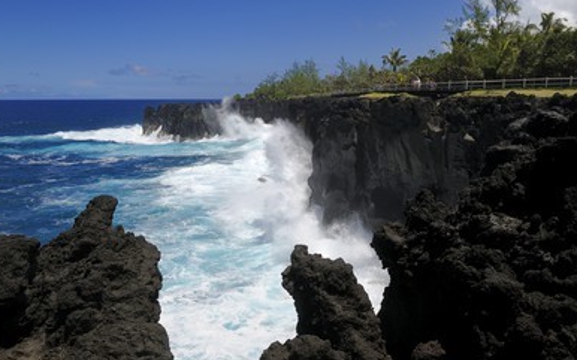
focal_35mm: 30
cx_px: 295
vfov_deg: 41.8
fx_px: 472
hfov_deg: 62.9
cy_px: 169
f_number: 13
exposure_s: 1/320
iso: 200
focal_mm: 27
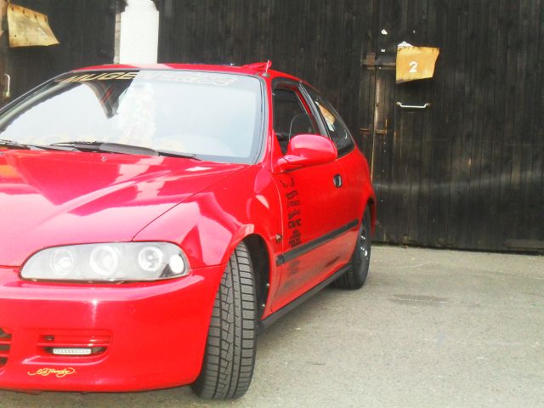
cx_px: 272
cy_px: 204
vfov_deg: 25.7
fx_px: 896
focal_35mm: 57
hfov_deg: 33.8
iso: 400
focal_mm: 10.1
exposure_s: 1/60
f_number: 4.3
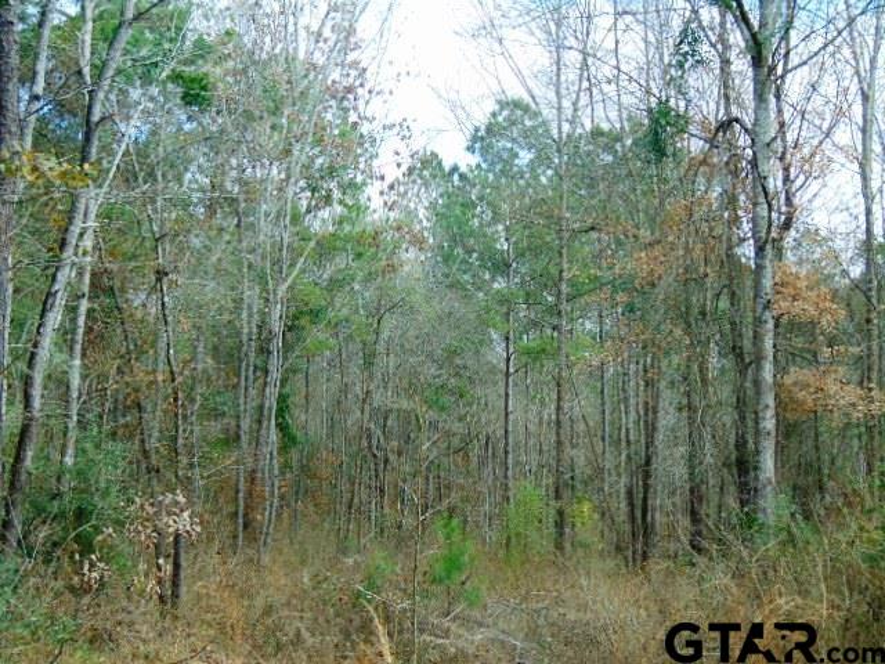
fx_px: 1815
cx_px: 442
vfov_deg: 20.7
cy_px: 332
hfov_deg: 27.4
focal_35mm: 71
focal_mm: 12.8
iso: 80
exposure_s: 1/160
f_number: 3.7
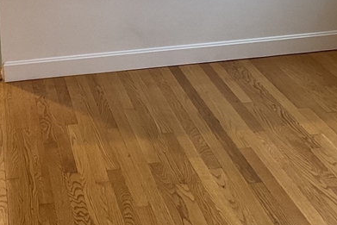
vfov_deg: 16.2
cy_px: -80
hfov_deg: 25.4
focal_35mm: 79
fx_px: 740
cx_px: 94
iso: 64
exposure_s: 1/60
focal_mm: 3
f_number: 1.8
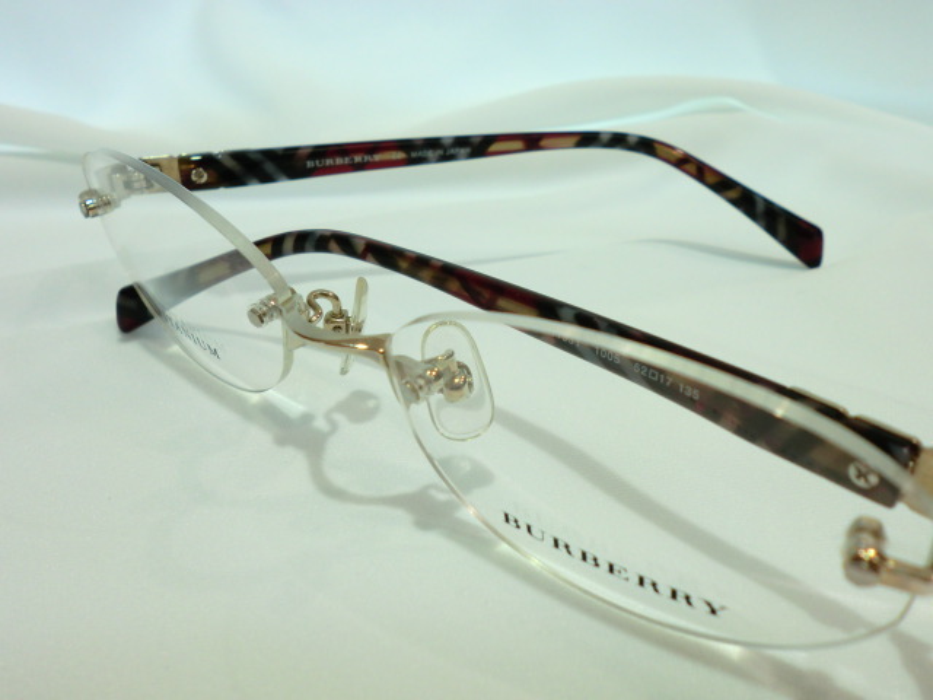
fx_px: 862
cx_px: 466
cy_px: 350
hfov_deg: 56.8
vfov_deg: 44.2
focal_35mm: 32
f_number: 3.5
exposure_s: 1/60
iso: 100
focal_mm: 5.8
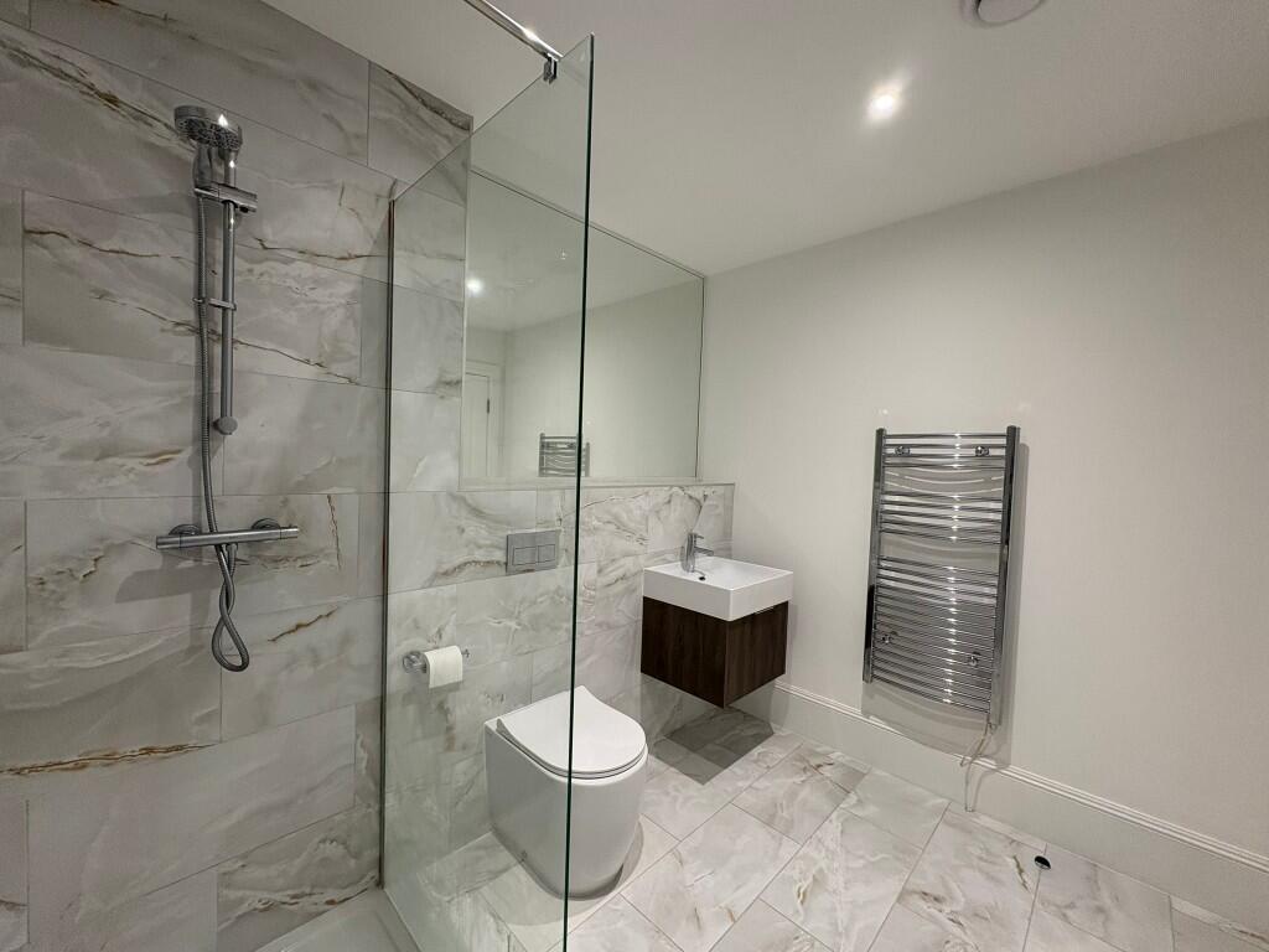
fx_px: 513
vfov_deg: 85.7
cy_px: 476
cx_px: 634
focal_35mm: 14
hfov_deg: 102.1
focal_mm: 2.22
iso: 200
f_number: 2.2
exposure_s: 1/100
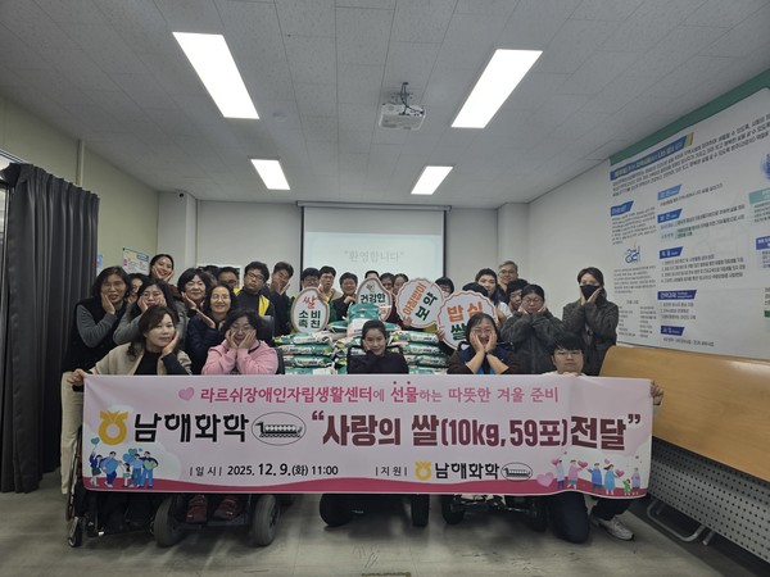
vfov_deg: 58.9
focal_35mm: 23
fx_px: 512
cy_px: 288
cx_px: 385
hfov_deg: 73.9
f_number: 1.7
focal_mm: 6.3
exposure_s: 1/120
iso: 64
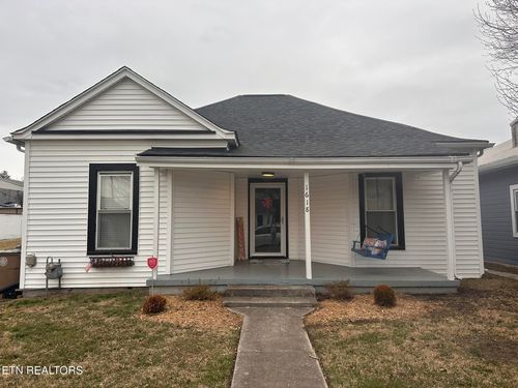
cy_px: 194
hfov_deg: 71.6
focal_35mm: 24
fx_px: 359
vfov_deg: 56.8
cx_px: 259
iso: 80
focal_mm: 6.86
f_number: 1.78
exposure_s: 1/816
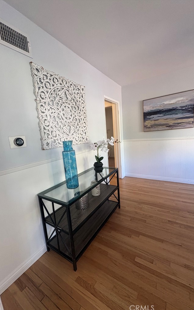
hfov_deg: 74.7
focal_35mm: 15
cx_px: 93
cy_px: 156
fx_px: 127
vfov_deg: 101.5
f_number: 2.2
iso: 200
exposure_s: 1/81
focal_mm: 2.22
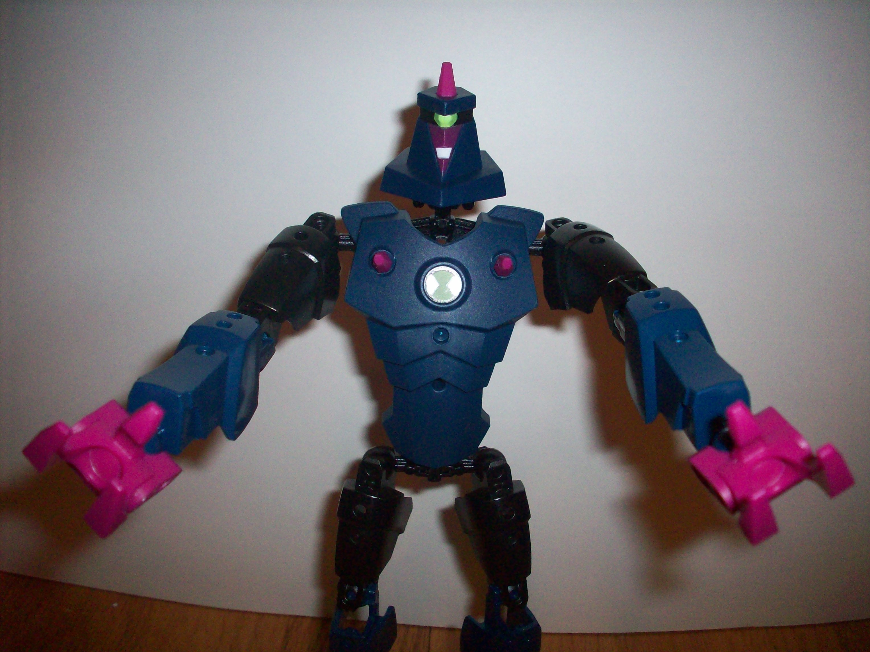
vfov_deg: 38.7
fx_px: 930
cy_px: 326
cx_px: 435
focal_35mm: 37
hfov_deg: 50.1
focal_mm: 6.2
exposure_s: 1/64
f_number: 2.8
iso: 160
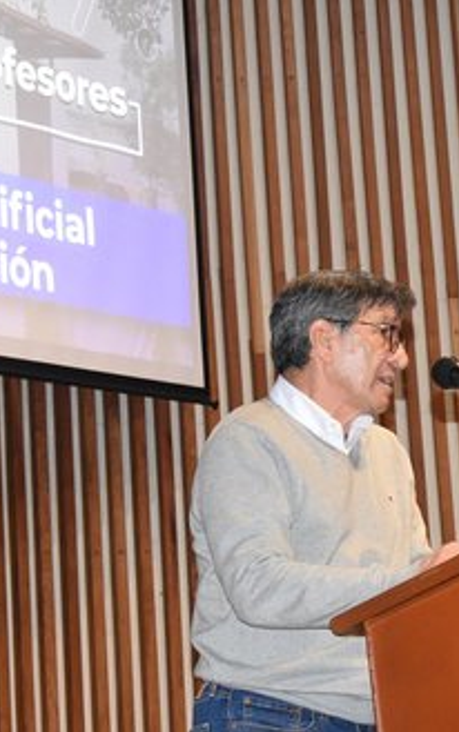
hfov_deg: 10.2
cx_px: 381
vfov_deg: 16.3
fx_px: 2554
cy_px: 366
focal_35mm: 128
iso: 4000
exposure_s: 1/60
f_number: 5.6
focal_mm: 55
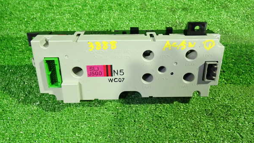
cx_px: 126
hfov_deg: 59.5
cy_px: 63
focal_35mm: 33
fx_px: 222
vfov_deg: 35.6
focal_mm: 5.4
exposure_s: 1/30
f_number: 2.3
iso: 800
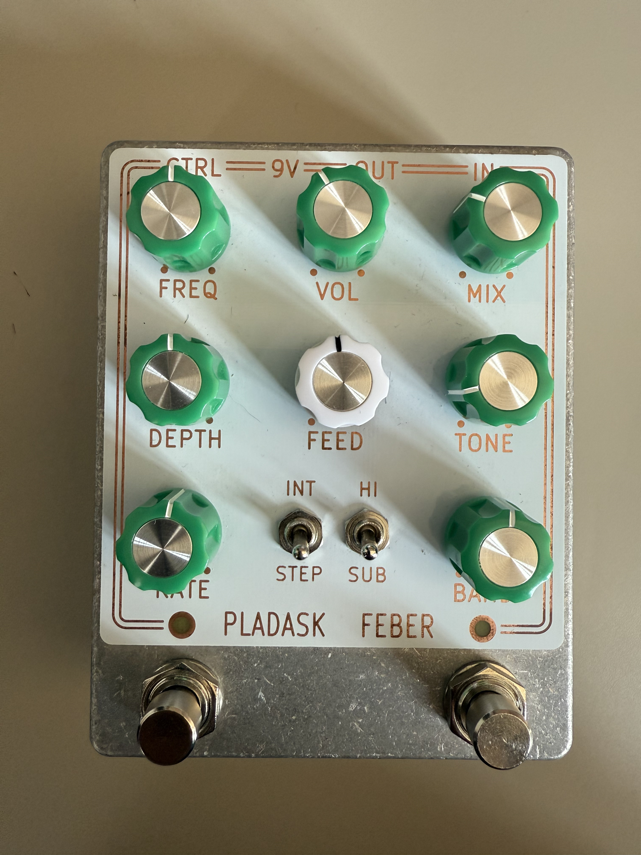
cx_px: 320
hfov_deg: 56.8
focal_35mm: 24
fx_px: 593
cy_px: 428
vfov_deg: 71.6
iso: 200
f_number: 2.2
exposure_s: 1/99
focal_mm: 2.22
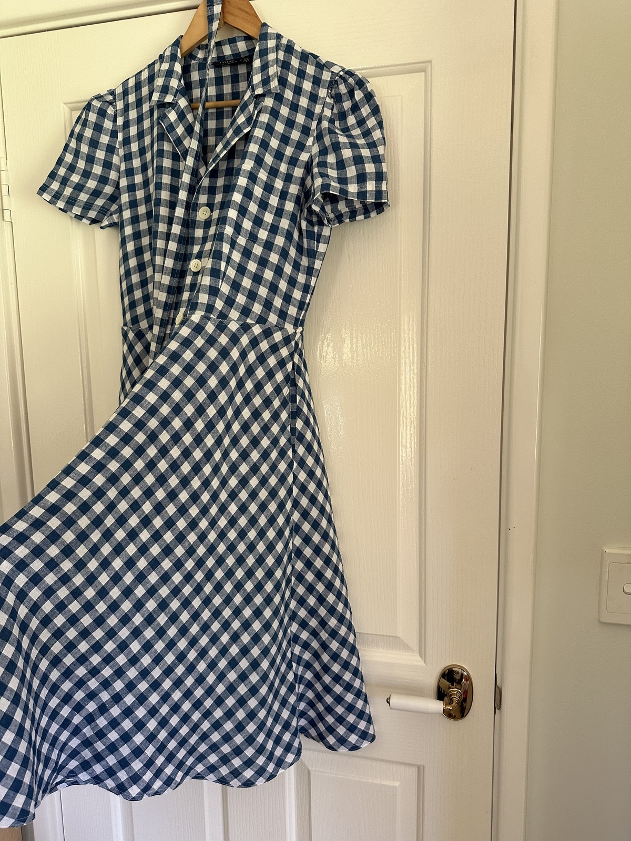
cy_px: 420
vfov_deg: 71.6
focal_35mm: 24
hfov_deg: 56.8
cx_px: 316
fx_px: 583
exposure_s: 1/121
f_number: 1.78
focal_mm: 6.86
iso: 200
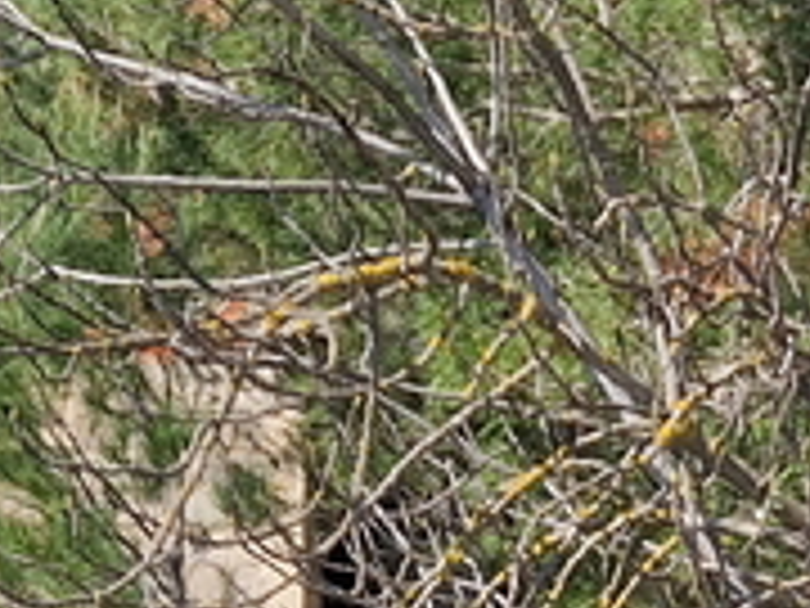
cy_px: 1139
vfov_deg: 9.2
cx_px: 976
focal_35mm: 153
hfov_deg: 12.6
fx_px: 3580
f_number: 1.8
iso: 50
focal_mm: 5.4
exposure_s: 1/1296
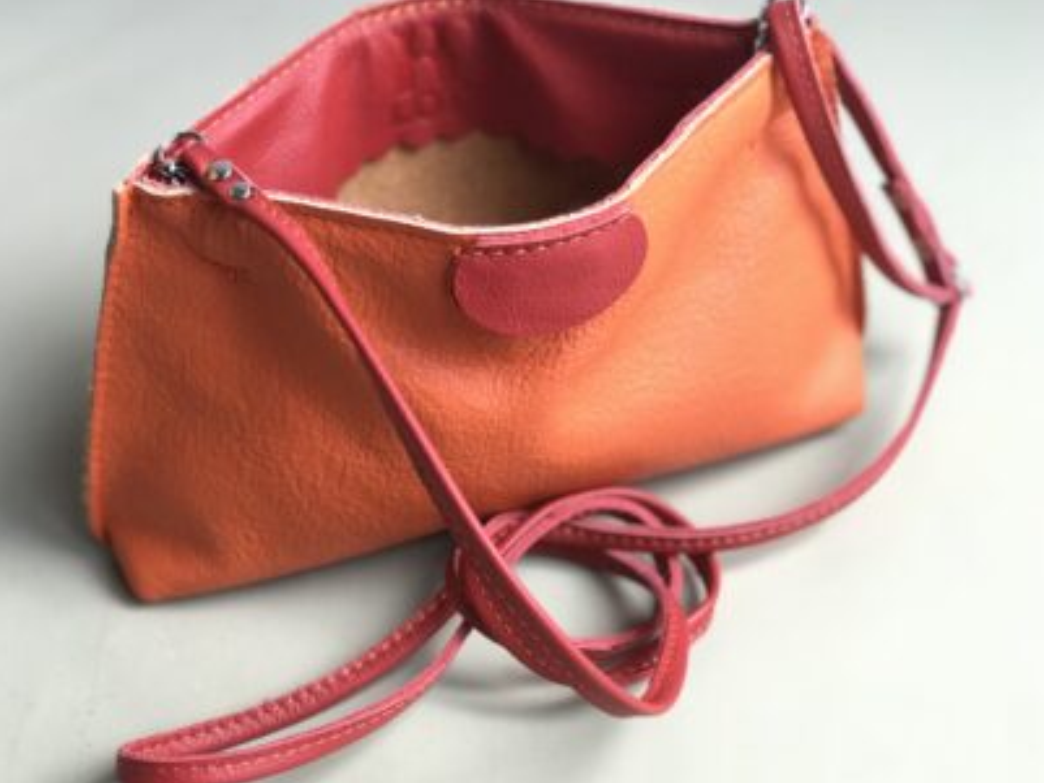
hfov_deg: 30.2
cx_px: 489
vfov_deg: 22.9
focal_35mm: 64
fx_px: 1931
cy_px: 393
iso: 50
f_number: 2.8
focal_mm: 6.6
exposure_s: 1/50
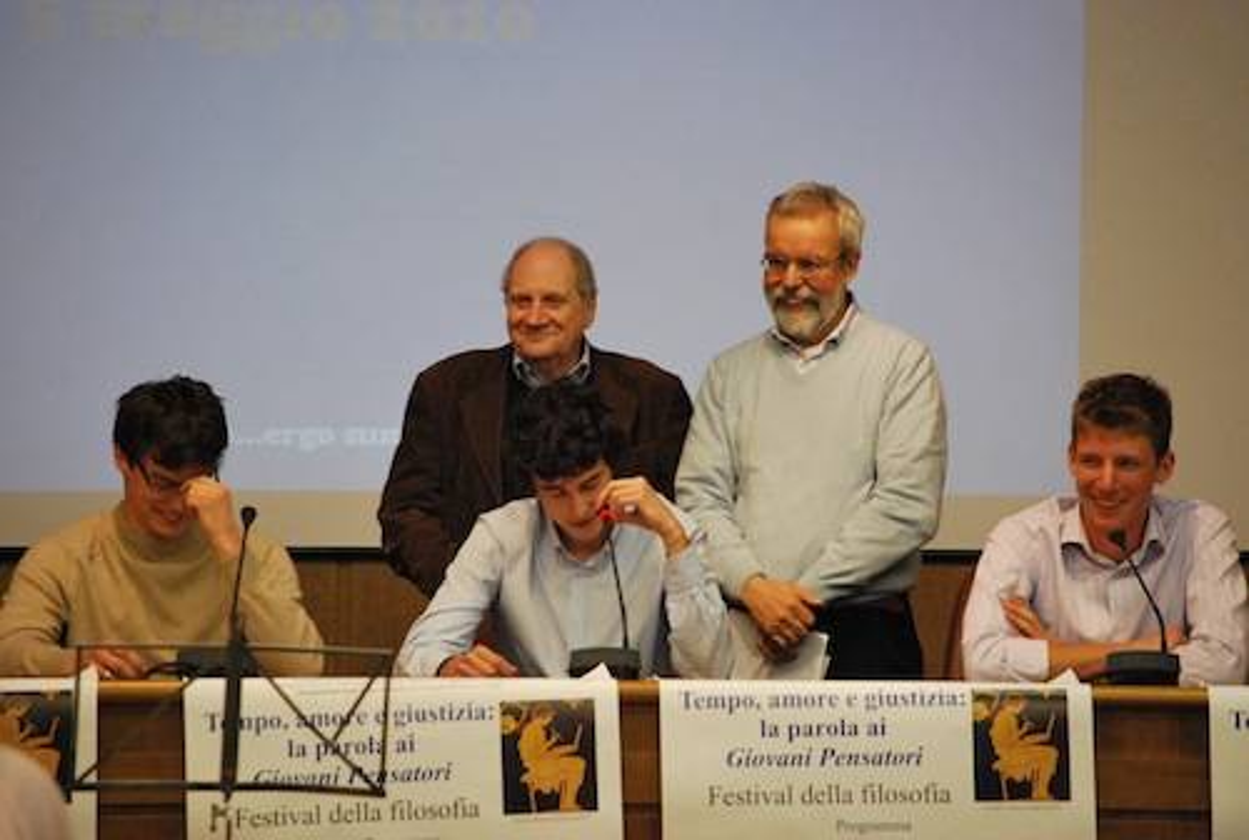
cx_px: 624
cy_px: 420
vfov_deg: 6.8
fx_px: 7042
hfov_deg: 10.1
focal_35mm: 202
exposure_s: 1/30
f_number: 5.6
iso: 1600
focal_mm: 135
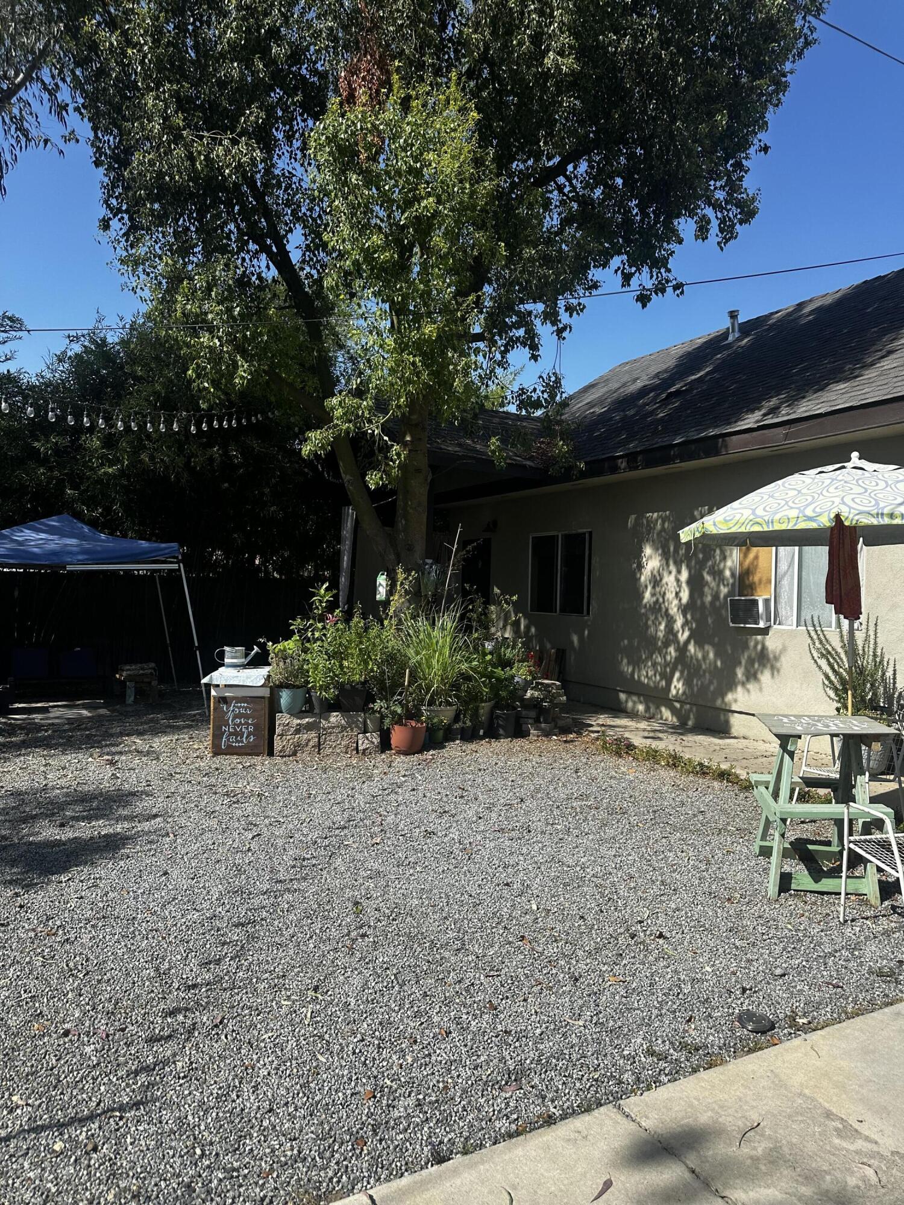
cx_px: 452
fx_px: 836
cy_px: 602
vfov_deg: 71.6
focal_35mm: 24
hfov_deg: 56.8
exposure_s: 1/3597
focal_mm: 6.86
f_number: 1.78
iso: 80
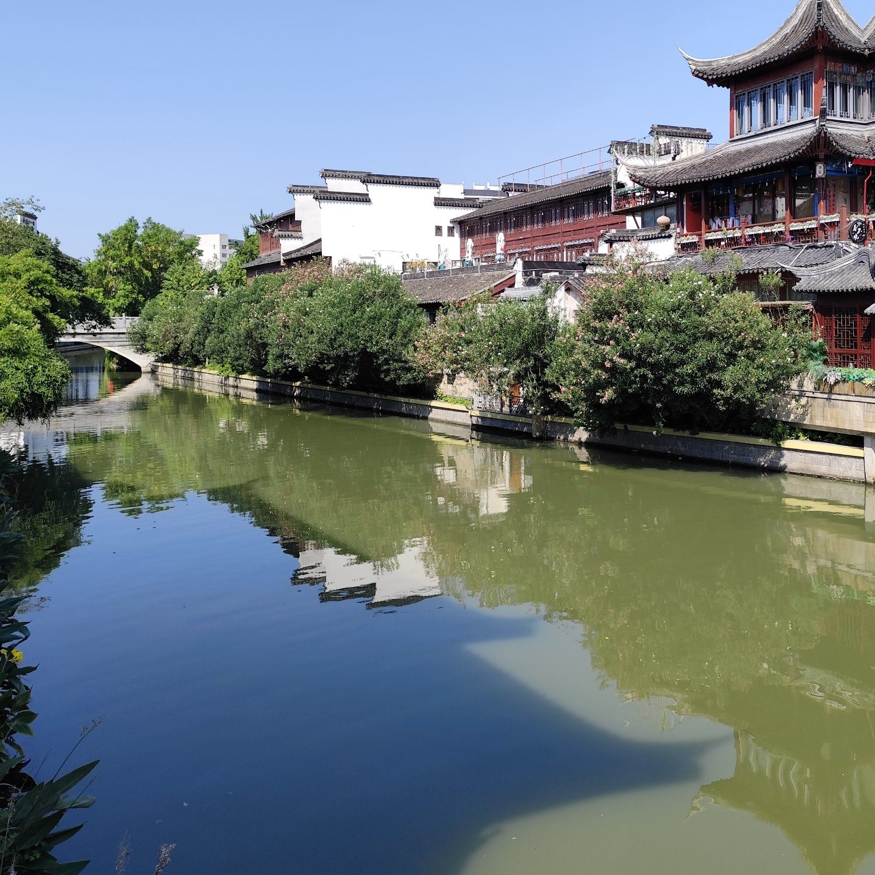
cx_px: 491
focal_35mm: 32
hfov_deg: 51.0
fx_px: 915
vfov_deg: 50.6
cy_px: 326
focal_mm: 6.14
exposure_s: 1/667
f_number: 1.65
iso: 50
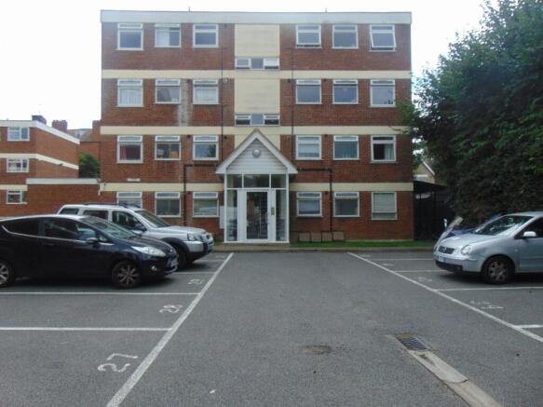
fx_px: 392
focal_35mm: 25
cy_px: 204
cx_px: 272
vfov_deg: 54.9
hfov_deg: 69.4
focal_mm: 4.5
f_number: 3
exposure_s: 1/800
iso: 80
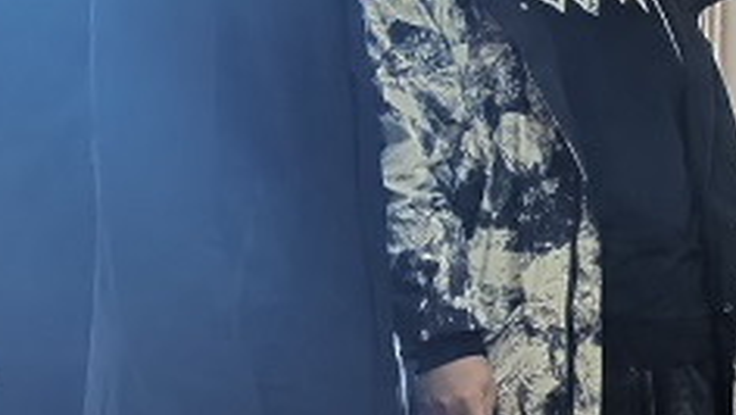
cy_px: 41
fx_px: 2772
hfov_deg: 15.0
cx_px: 602
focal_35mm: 142
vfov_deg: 8.5
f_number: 1.9
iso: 80
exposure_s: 1/100
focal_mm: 6.71
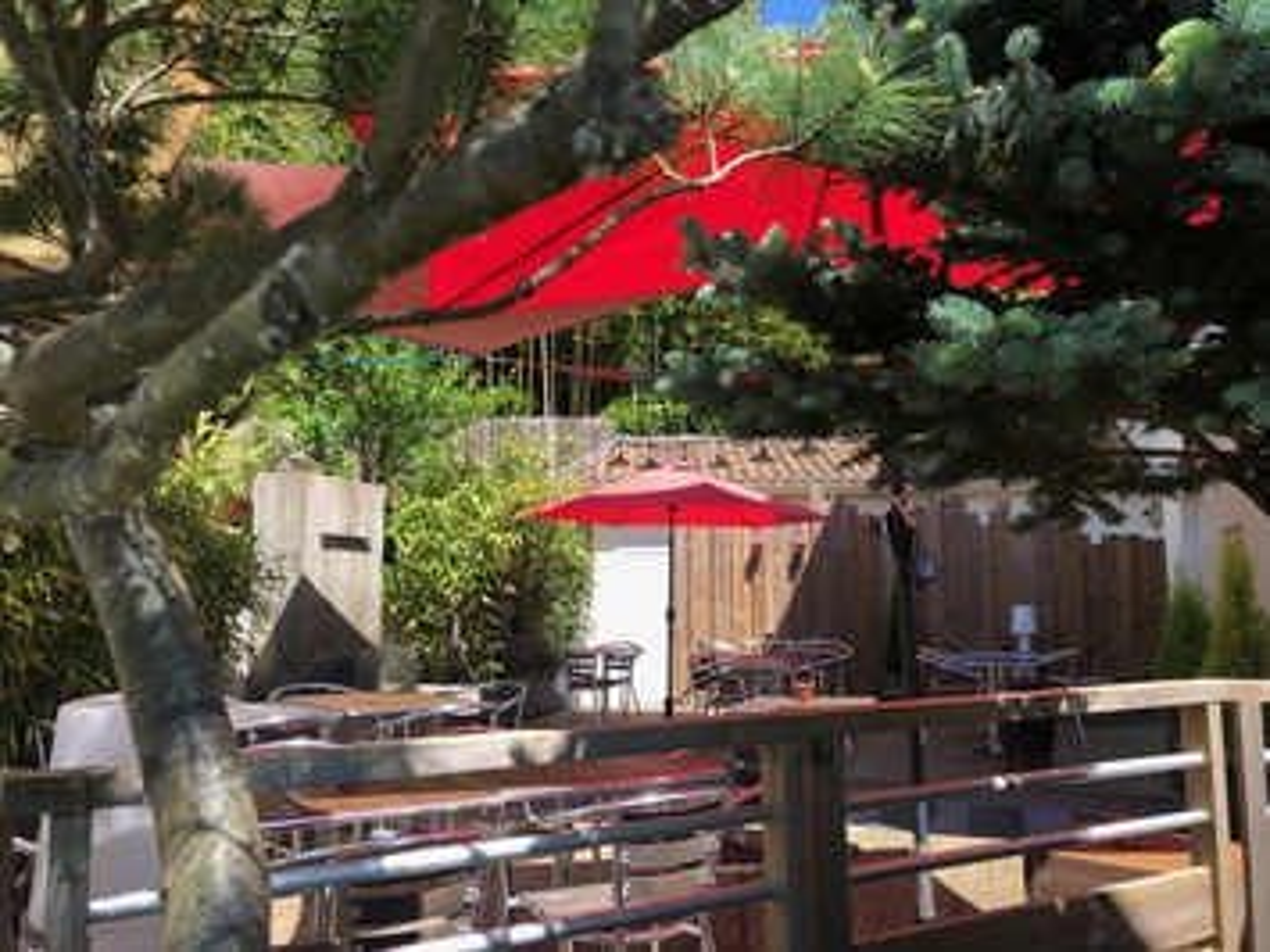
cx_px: 635
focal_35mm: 28
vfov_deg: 49.7
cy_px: 476
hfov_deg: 63.5
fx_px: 1027
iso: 20
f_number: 1.8
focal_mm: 4
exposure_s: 1/558
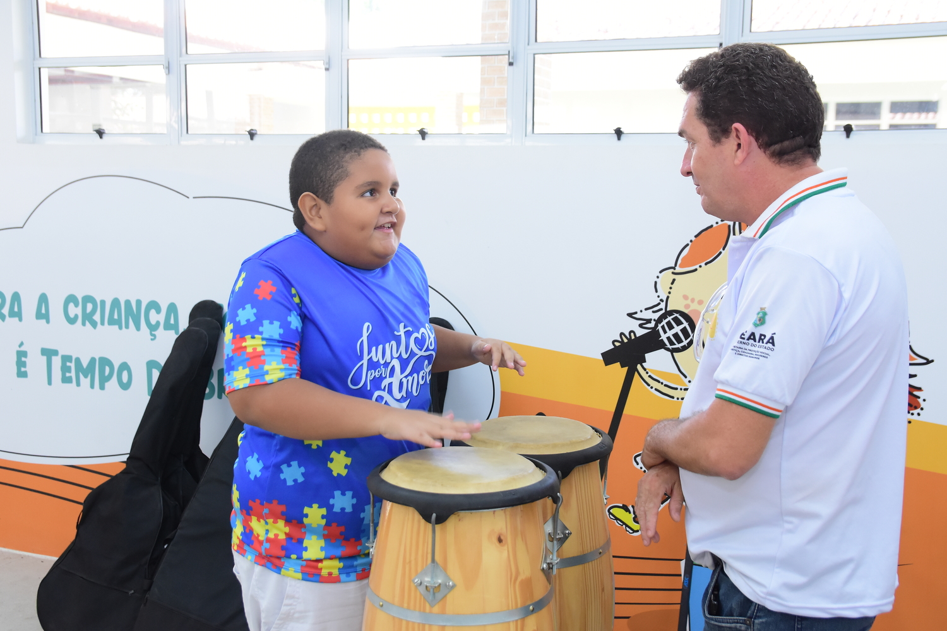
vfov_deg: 30.8
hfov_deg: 45.0
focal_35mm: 44
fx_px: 1144
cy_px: 316
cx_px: 474
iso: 1250
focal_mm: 29
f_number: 4.5
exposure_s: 1/160
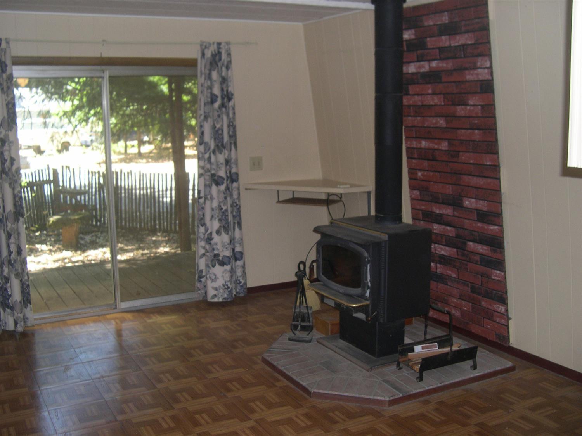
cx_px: 291
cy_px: 218
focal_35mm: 38
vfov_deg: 37.7
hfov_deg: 49.0
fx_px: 639
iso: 173
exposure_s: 1/60
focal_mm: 8
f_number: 2.8
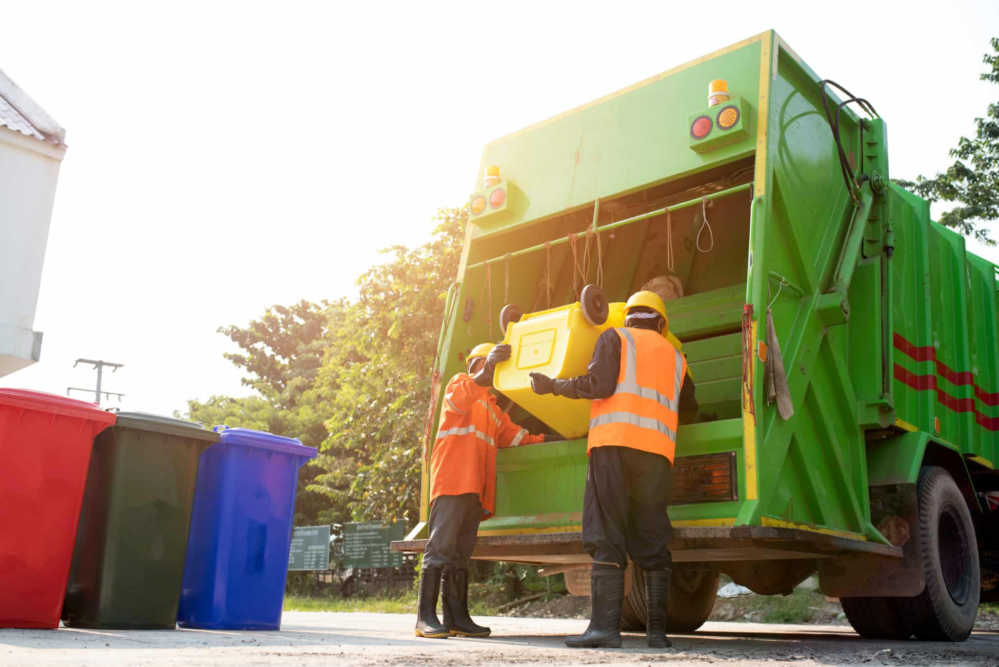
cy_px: 334
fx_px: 972
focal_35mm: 35
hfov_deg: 54.4
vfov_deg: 37.9
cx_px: 500
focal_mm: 35
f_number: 3.2
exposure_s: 1/500
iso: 125
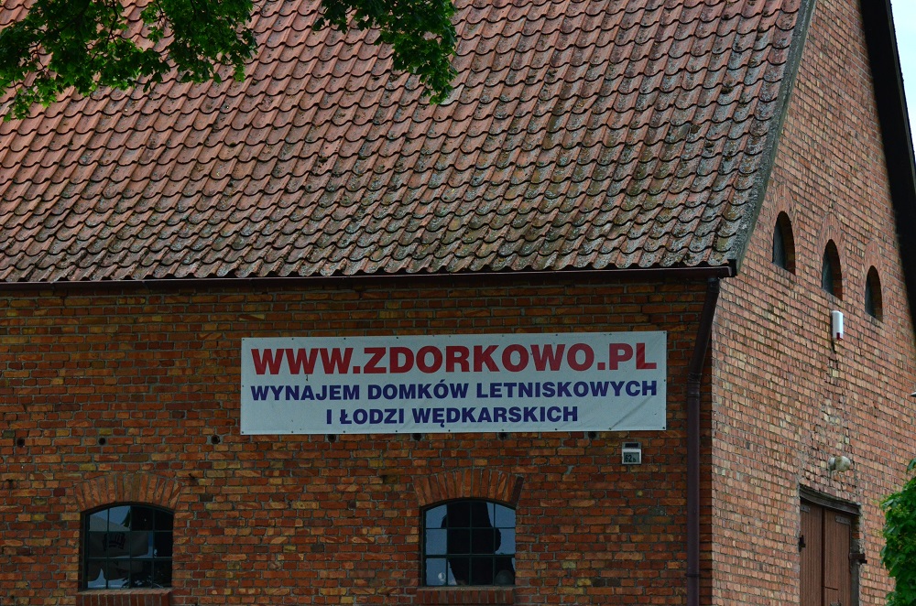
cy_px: 303
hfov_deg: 12.5
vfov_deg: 8.3
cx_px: 458
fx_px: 4189
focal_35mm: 165
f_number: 4.5
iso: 1800
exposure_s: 1/8000
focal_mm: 110
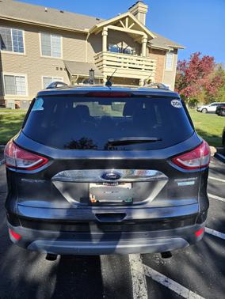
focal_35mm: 23
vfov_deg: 73.9
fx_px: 199
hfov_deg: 58.9
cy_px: 150
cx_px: 112
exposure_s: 1/500
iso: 16
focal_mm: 6.3
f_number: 1.7
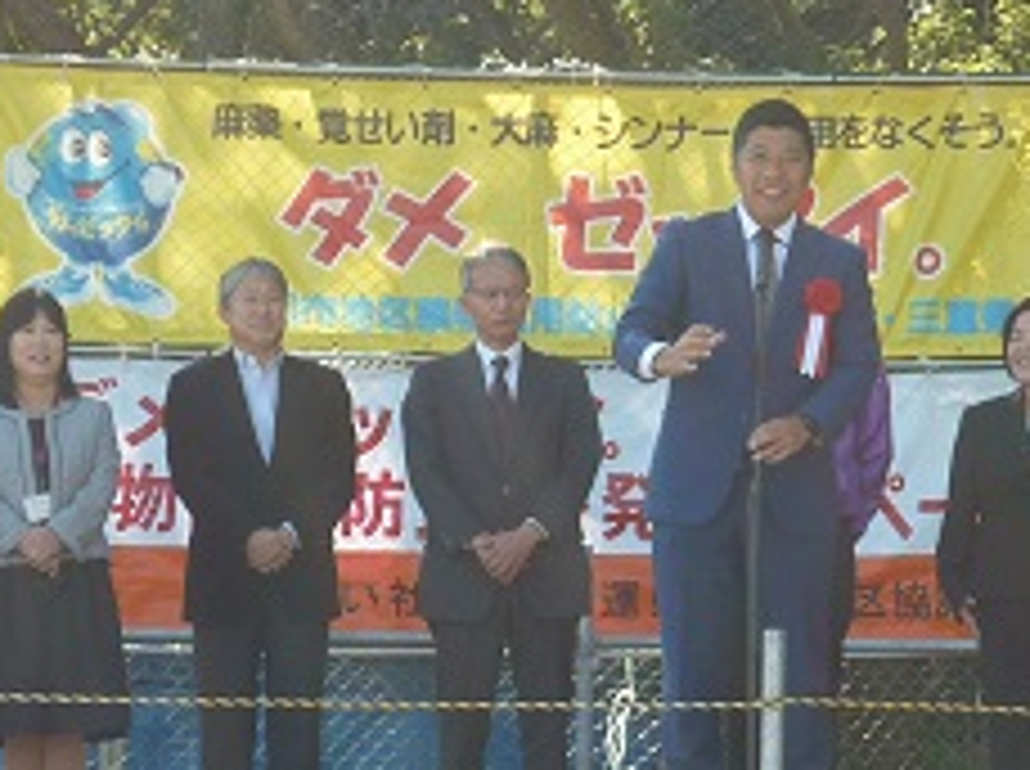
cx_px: 672
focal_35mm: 228
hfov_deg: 8.7
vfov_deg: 6.5
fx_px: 6773
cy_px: 426
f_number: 4.2
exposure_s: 1/160
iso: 80
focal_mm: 13.3
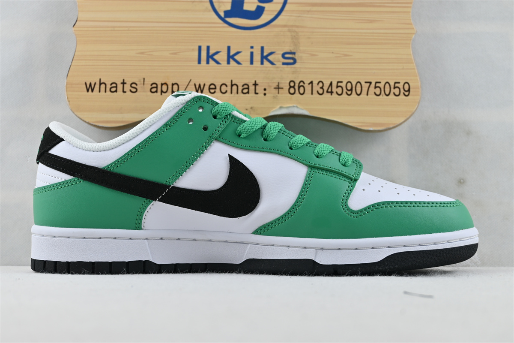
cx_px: 257
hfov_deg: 37.9
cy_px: 172
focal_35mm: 52
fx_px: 750
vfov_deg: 25.8
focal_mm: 35
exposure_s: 1/50
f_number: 5.3
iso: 100
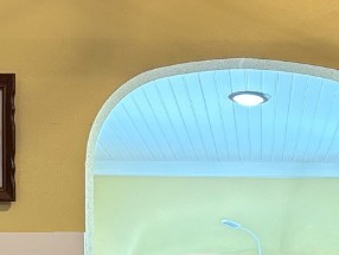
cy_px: 358
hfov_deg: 20.9
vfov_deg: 15.0
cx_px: 263
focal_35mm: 93
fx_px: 912
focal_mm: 5.96
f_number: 1.6
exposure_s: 1/60
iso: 320
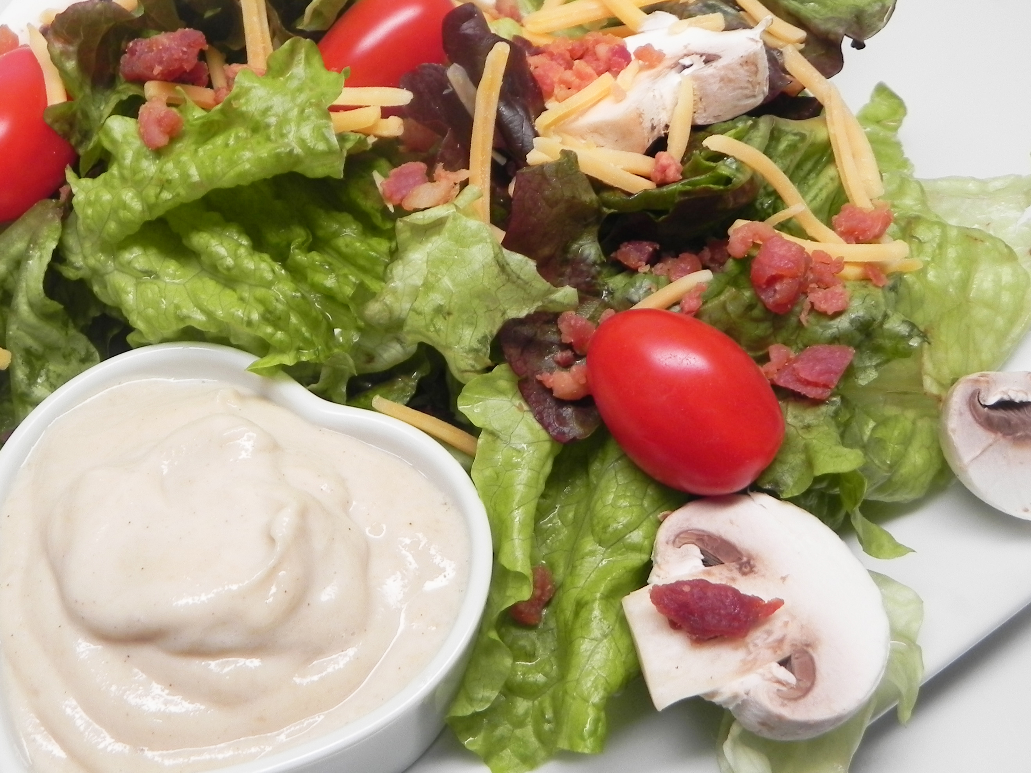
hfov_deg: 50.8
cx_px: 382
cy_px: 393
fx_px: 1072
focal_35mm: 36
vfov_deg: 39.7
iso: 160
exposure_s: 1/59.2
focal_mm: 4.6
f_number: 2.8
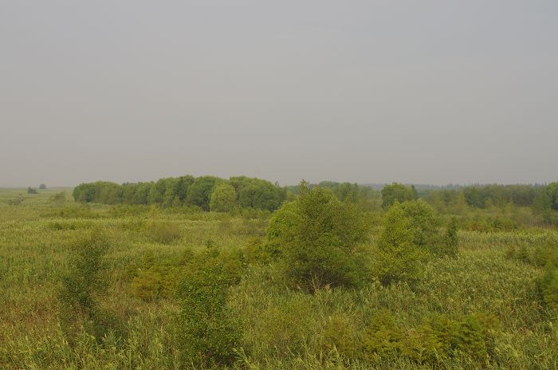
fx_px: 758
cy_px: 185
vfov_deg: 27.4
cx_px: 279
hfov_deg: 40.4
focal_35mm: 49
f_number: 8
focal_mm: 32.5
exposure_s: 1/350
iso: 200
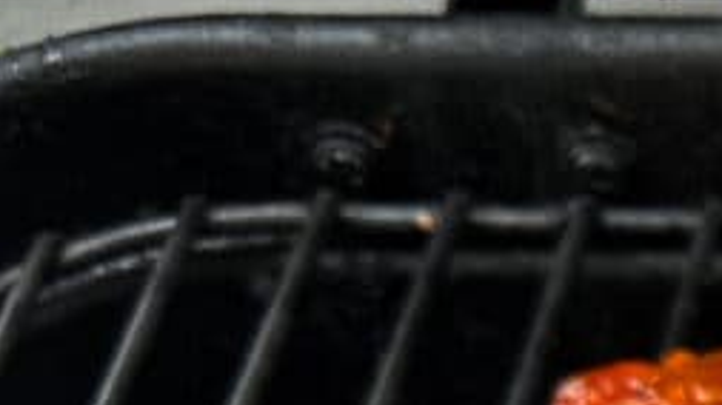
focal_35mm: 155
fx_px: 2966
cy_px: 1114
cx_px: 1681
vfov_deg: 7.1
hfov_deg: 11.6
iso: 80
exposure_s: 1/570
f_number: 1.78
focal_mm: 6.86
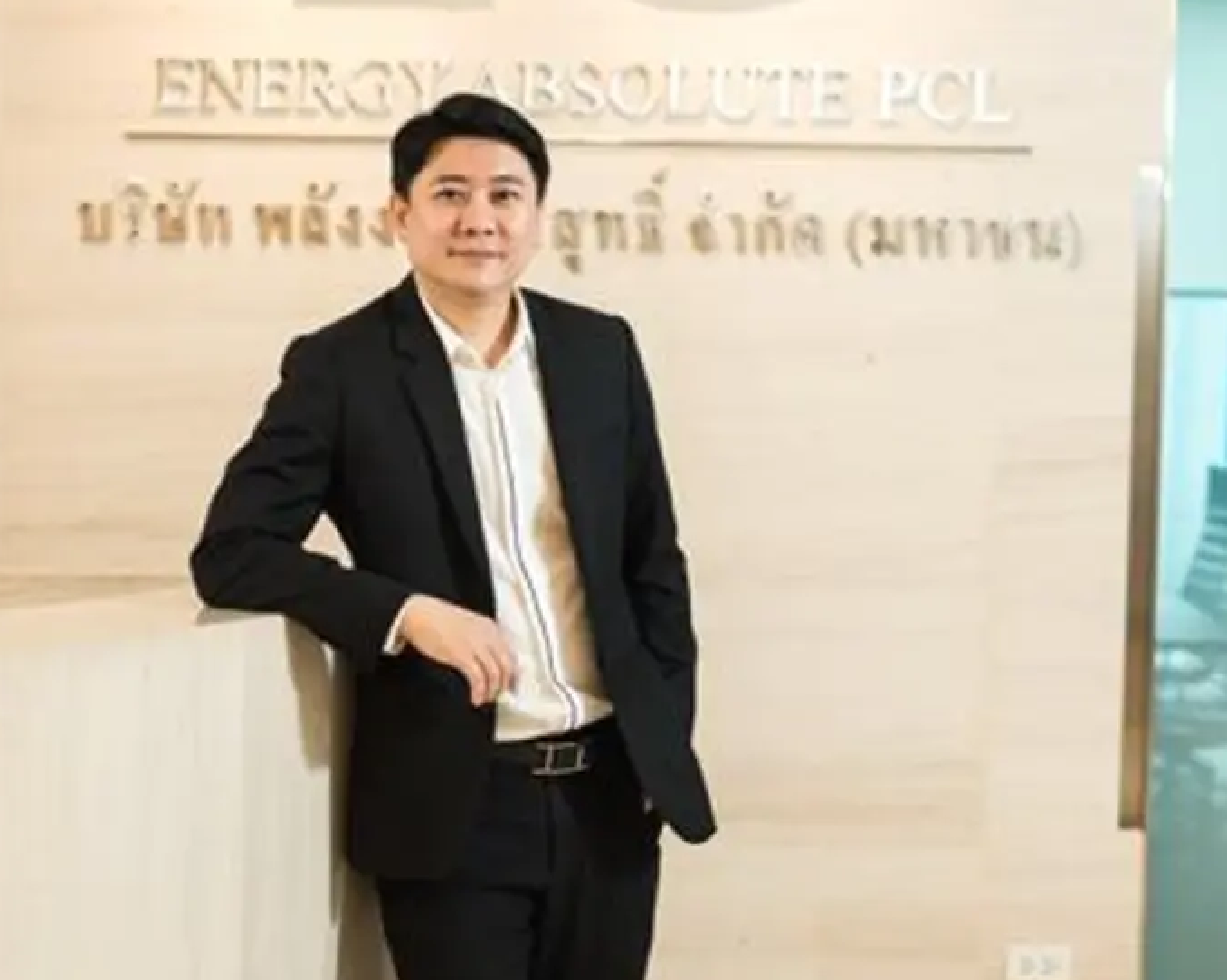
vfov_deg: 18.9
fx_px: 2941
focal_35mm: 81
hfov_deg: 23.6
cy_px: 580
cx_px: 585
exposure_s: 1/160
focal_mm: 50
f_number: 2.8
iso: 400
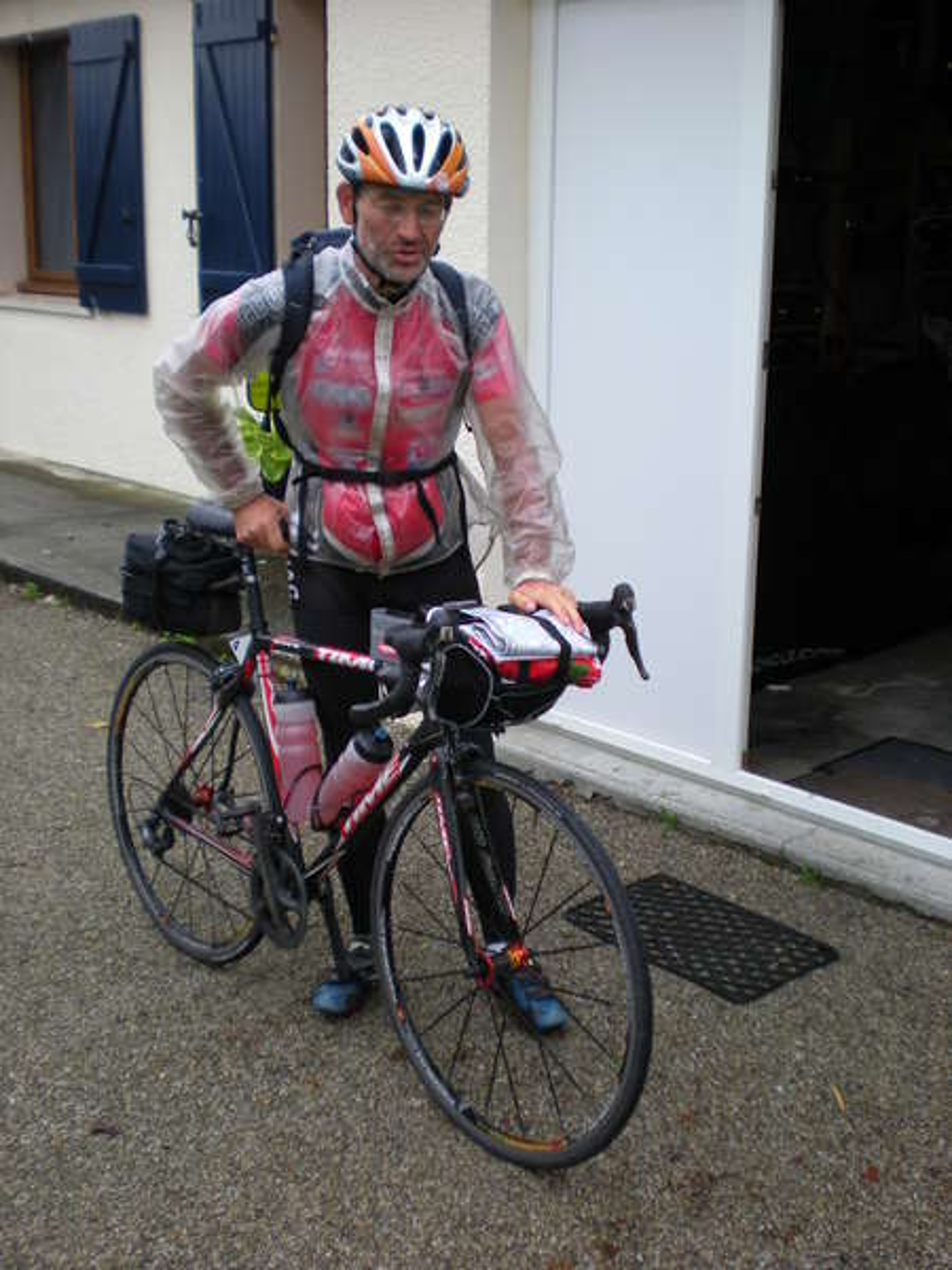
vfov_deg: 42.9
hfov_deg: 32.9
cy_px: 635
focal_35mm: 44
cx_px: 476
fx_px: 1613
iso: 64
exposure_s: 1/85.6
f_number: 3.5
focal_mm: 7.4
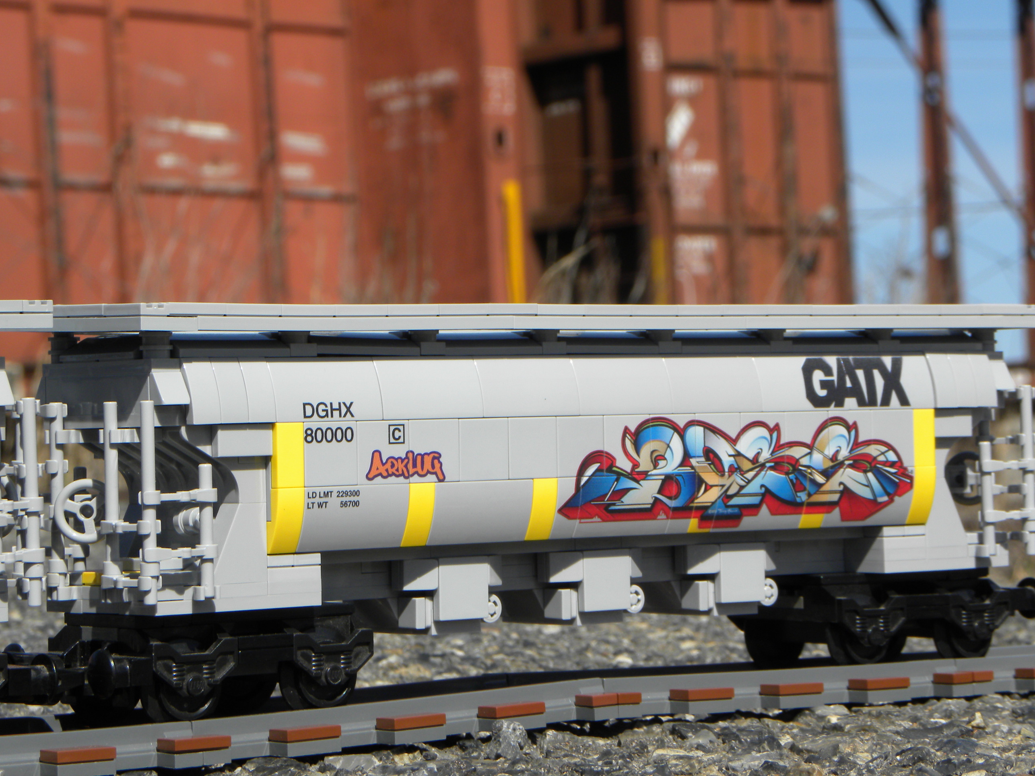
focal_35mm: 130
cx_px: 518
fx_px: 3887
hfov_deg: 15.2
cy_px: 387
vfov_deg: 11.4
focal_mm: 23
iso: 64
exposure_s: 1/362
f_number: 6.3
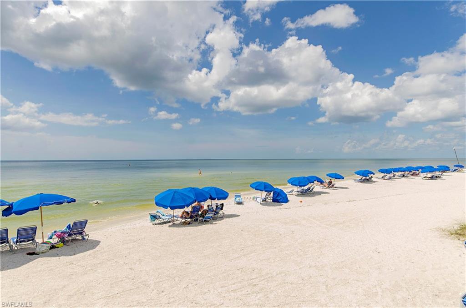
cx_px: 233
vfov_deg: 62.9
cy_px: 154
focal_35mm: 20
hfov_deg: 85.6
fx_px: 252
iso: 125
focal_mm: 13
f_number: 9
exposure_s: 1/400
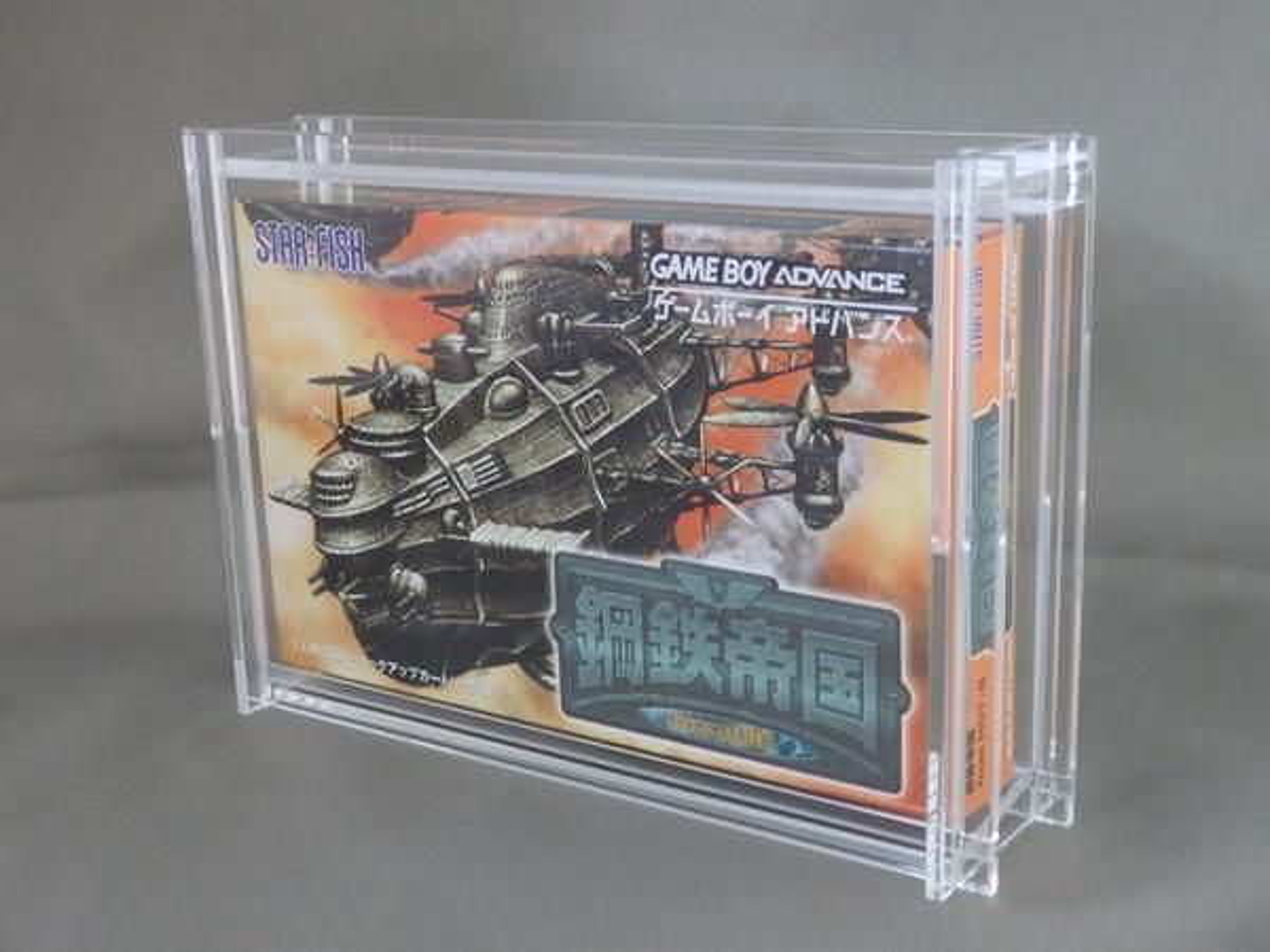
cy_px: 476
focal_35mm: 49
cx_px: 635
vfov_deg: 29.7
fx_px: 1798
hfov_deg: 38.9
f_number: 4
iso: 800
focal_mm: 8.9
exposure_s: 1/50
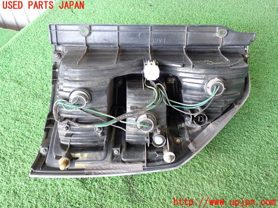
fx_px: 289
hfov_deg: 51.4
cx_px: 139
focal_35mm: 36
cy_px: 104
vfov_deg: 39.7
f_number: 2.5
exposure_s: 1/40
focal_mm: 6.37
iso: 200
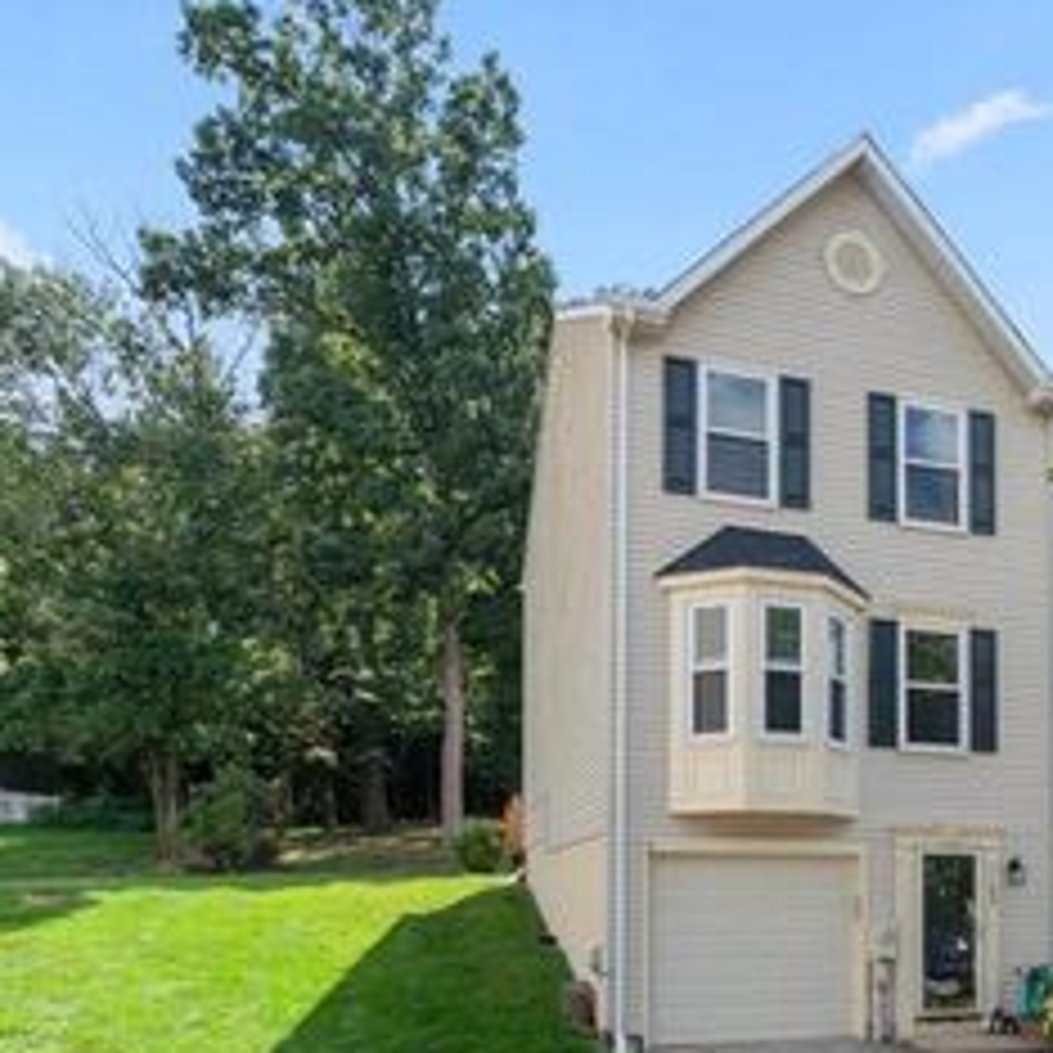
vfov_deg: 54.4
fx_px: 998
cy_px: 709
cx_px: 832
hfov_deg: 52.3
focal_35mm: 29
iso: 100
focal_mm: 16
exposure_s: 1/90
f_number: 8
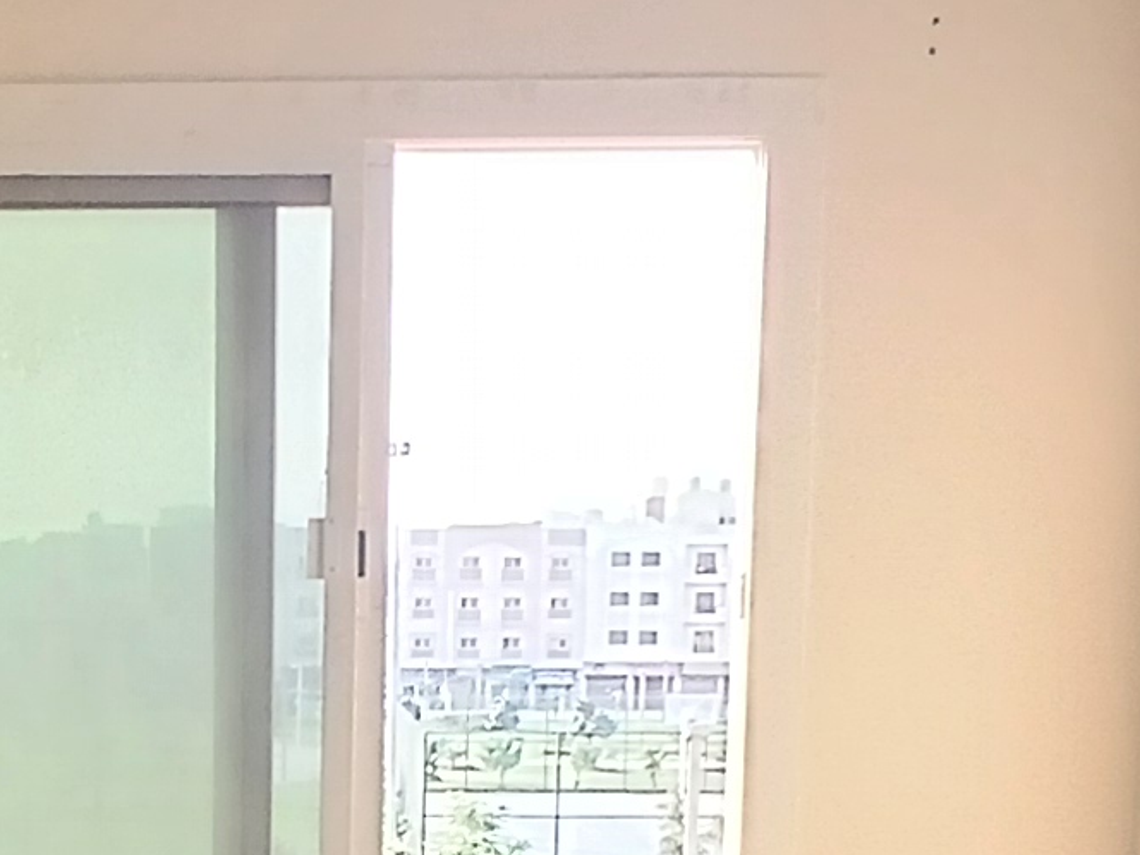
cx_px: 197
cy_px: 939
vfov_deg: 21.2
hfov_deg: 28.6
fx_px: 2174
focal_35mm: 66
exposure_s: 1/50
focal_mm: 1.4
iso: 64
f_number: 2.2
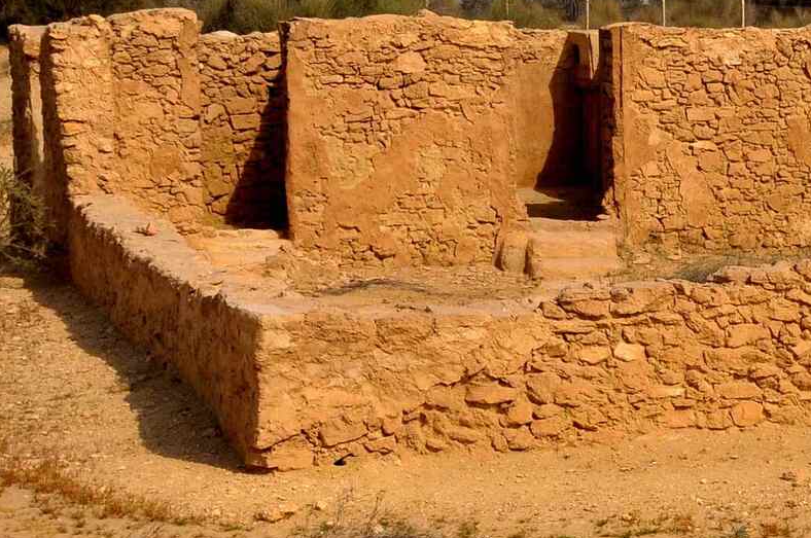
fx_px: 2632
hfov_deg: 16.9
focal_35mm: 117
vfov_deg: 11.7
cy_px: 187
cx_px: 904
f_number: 16
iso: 400
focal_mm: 32
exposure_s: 1/1000
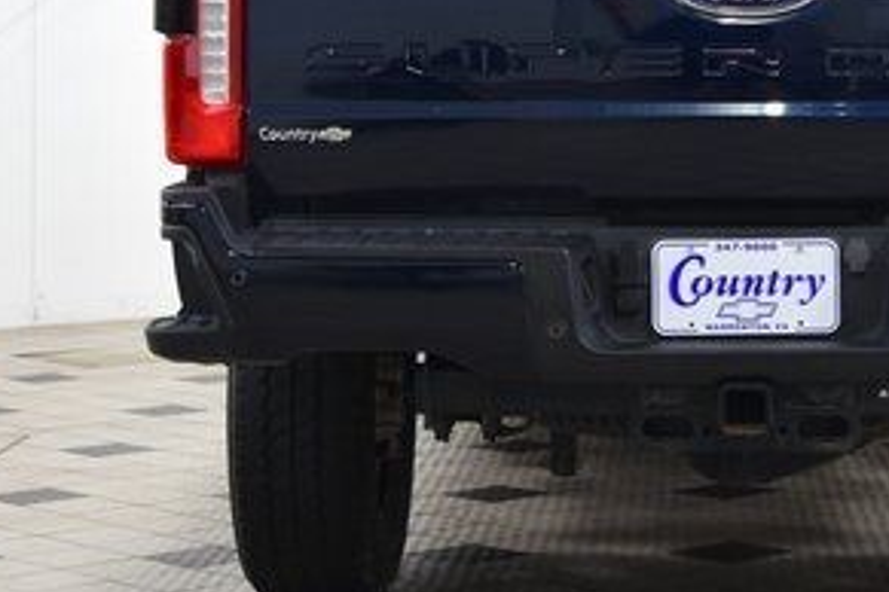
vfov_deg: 12.1
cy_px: 47
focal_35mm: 112
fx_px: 2766
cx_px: 742
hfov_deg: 18.1
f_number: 4.5
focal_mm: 34
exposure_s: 1/60
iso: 1600
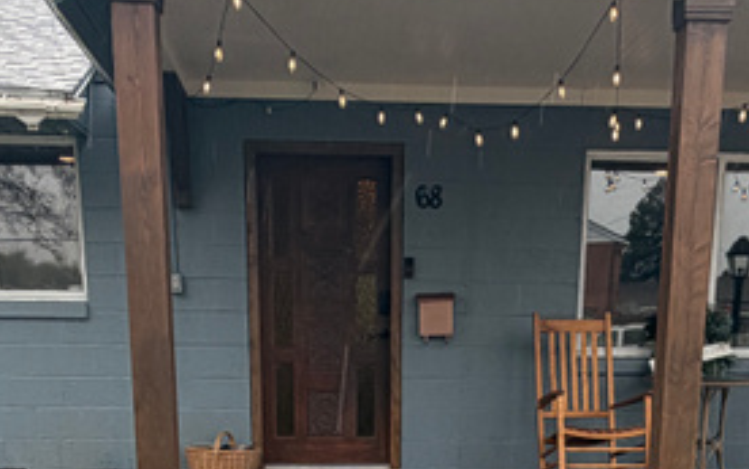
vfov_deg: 20.6
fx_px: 1124
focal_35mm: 55
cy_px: 675
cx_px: 423
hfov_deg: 36.8
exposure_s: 1/180
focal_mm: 2.22
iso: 40
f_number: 2.2
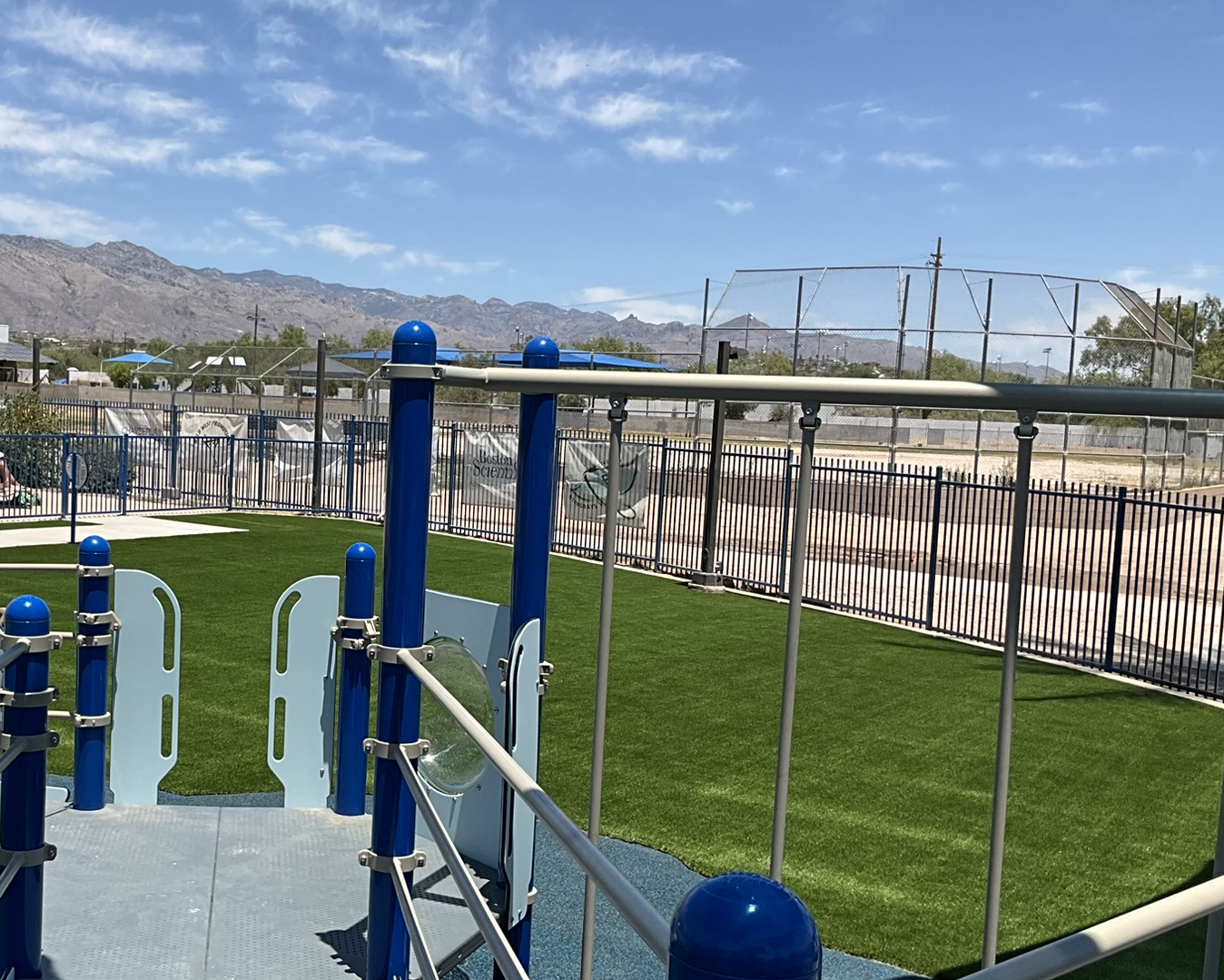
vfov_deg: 34.9
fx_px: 1558
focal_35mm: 43
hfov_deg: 41.9
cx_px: 347
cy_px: 558
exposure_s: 1/2141
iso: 25
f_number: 1.8
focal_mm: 3
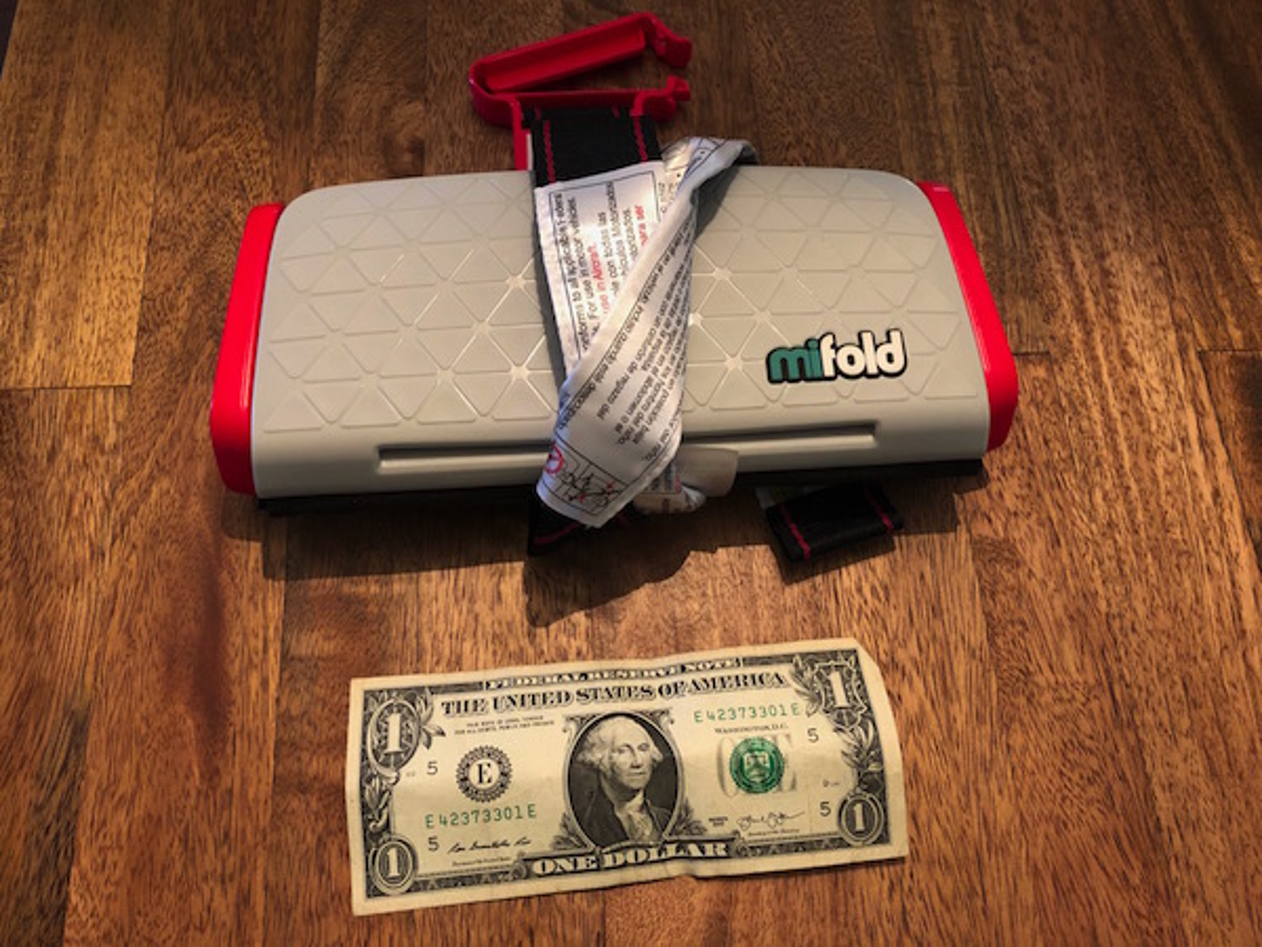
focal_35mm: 28
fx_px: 1021
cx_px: 631
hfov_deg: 63.4
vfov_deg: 49.7
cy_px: 474
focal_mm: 4
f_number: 1.8
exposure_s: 1/11
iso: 100
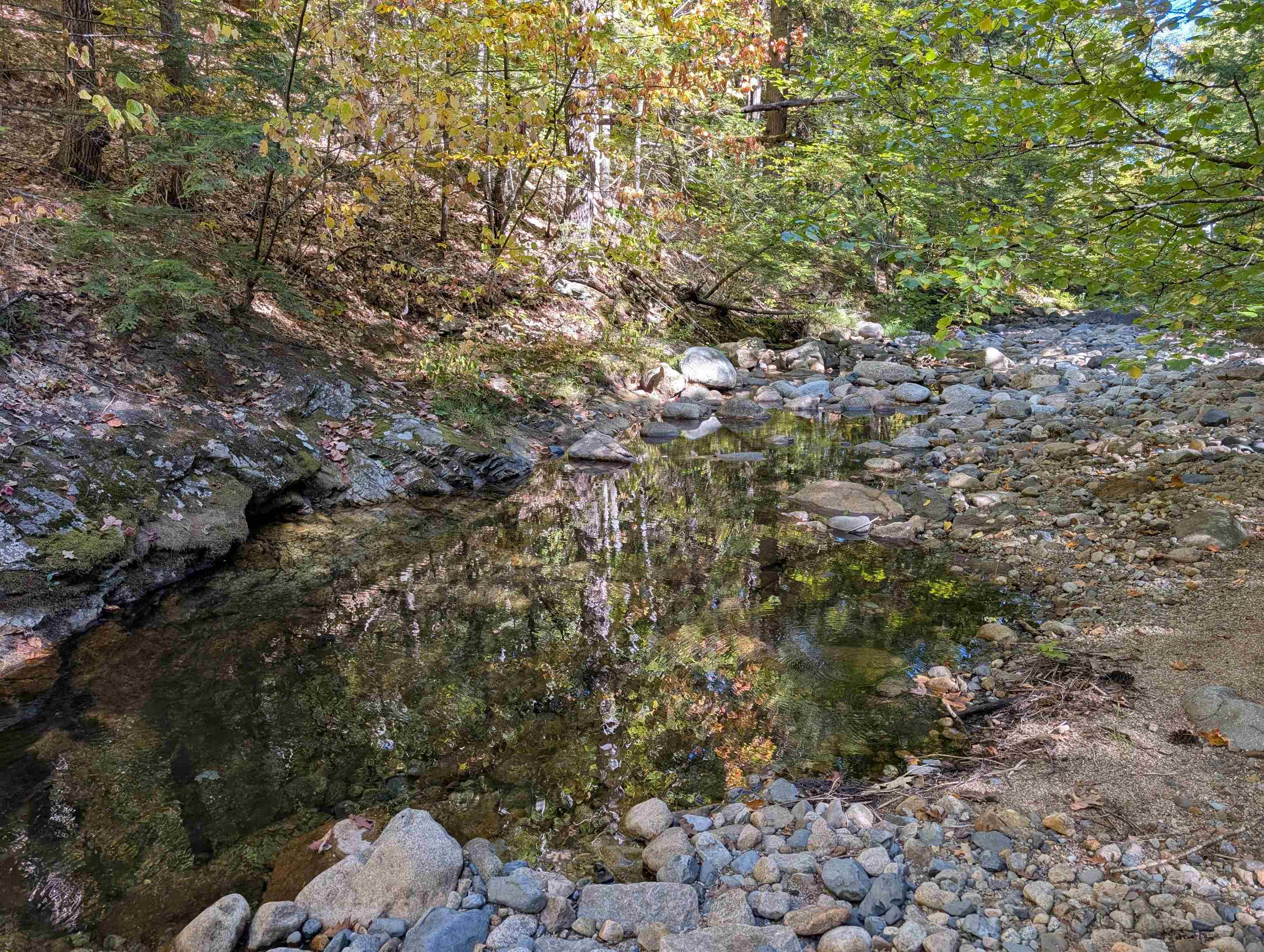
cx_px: 632
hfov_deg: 71.5
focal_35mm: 24
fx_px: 878
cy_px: 476
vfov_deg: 56.9
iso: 55
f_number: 1.68
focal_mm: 6.9
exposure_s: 1/201
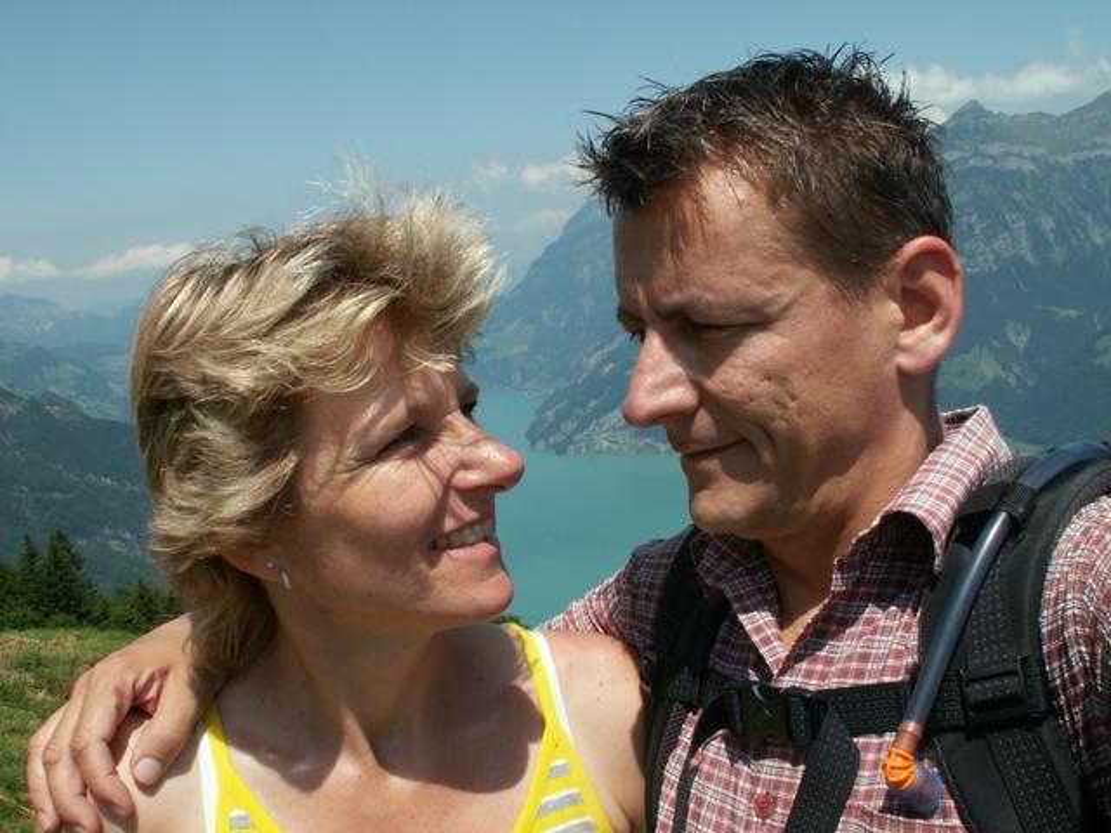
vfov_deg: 40.7
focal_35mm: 35
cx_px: 556
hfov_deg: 52.6
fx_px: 1123
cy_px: 416
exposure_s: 1/250
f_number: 7.1
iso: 50
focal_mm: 5.86
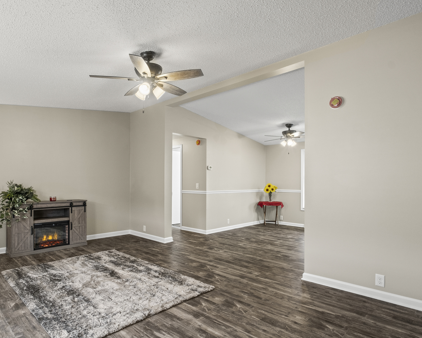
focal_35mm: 20
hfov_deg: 79.8
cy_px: 176
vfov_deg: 68.1
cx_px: 177
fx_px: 250
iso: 400
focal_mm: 10.5
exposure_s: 1/1.43
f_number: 8
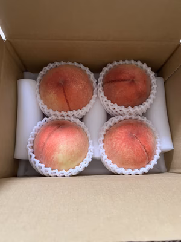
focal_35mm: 26
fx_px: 181
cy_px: 121
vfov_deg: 67.3
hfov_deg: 53.1
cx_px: 90
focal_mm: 5.1
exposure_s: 1/50
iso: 500
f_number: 1.6
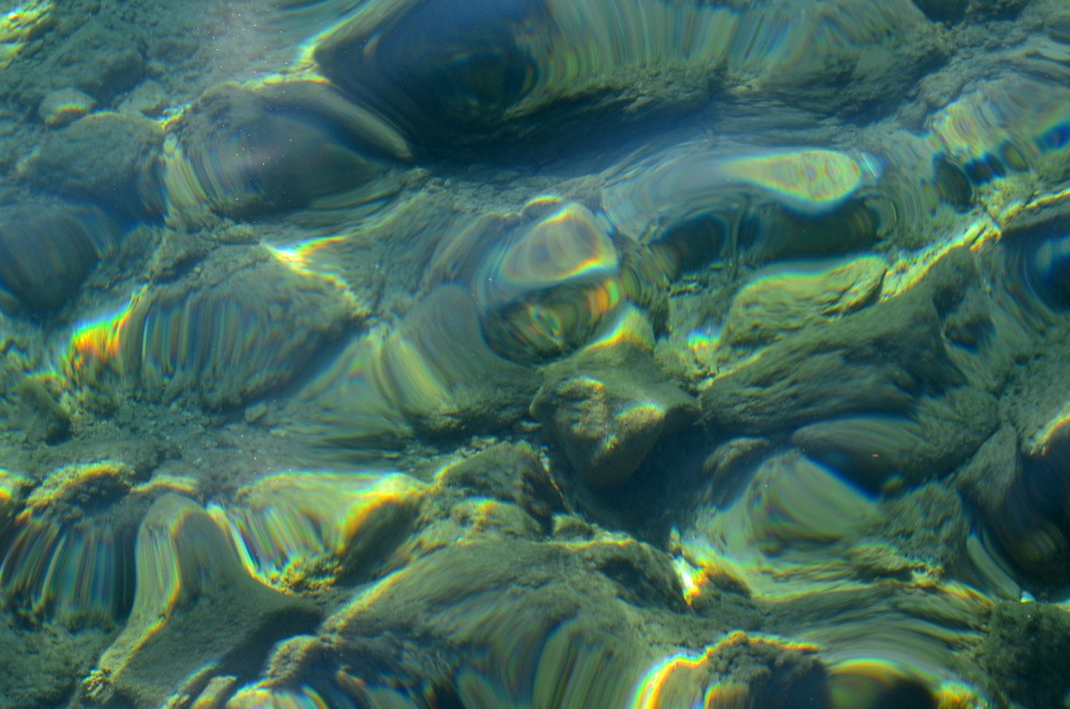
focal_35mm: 147
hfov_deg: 14.0
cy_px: 293
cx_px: 643
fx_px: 4360
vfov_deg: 9.3
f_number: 7.1
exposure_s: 1/800
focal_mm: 70
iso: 200
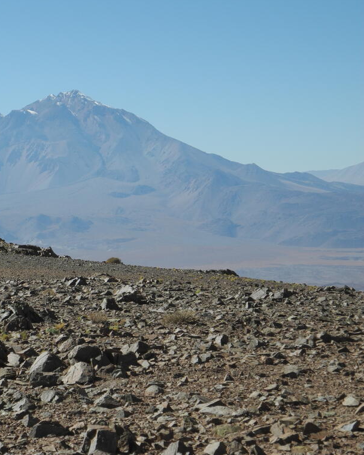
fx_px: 1858
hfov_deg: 11.1
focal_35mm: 138
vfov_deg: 14.0
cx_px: 59
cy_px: 228
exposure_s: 1/1000
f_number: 4.5
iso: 100
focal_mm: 22.5
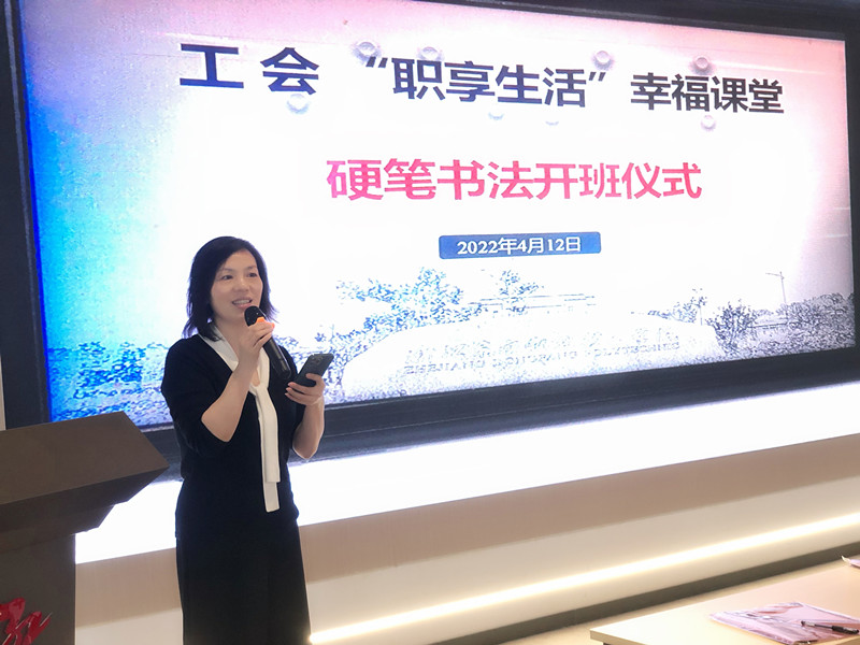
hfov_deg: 36.8
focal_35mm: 52
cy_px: 322
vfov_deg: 28.0
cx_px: 430
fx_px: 1292
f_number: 2.4
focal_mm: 6
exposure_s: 1/40
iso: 125
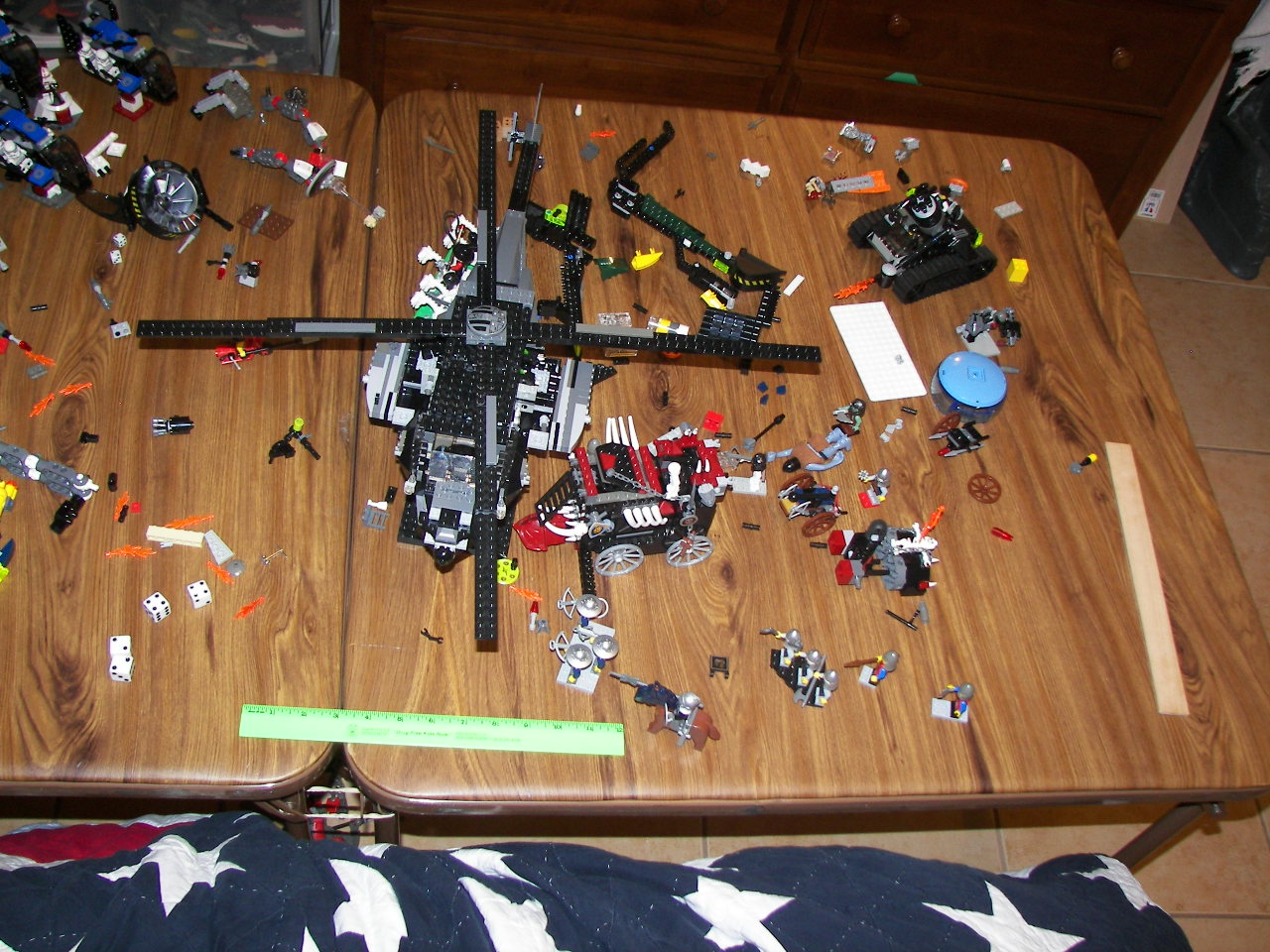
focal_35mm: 38
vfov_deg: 37.7
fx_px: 1394
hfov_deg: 49.0
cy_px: 476
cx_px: 635
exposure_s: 1/30
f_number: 2.8
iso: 100
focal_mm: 6.4
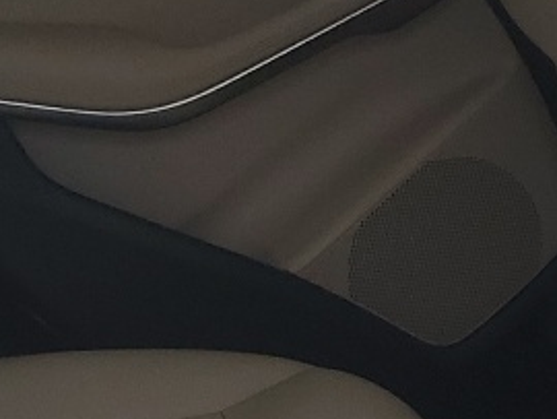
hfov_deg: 12.8
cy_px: 615
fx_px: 2480
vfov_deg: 9.4
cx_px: 132
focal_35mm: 154
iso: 50
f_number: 1.5
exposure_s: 1/167
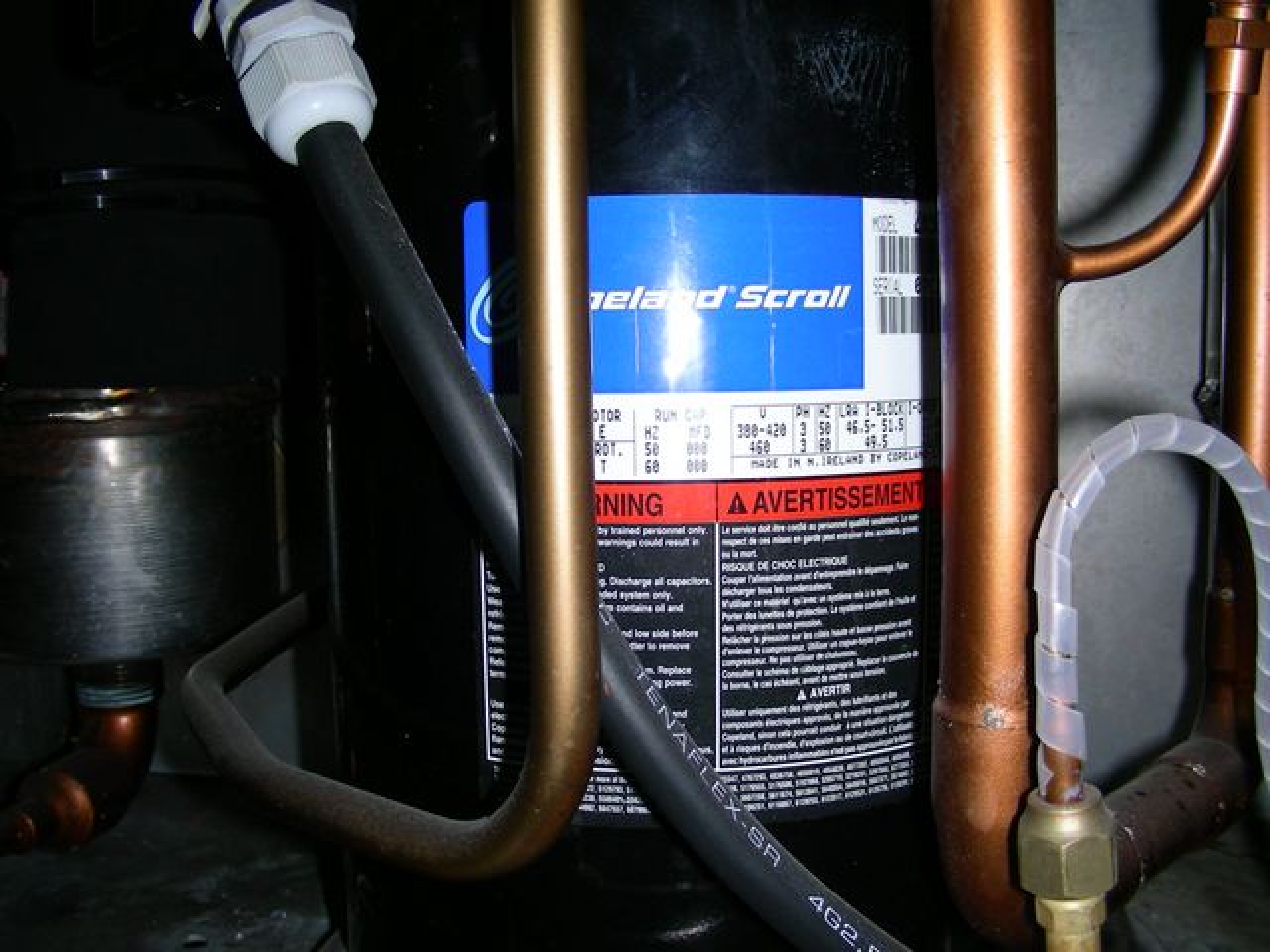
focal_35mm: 38
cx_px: 635
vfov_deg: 37.7
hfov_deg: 49.0
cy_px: 476
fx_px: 1394
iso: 50
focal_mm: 6.3
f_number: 3.5
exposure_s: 1/60.1
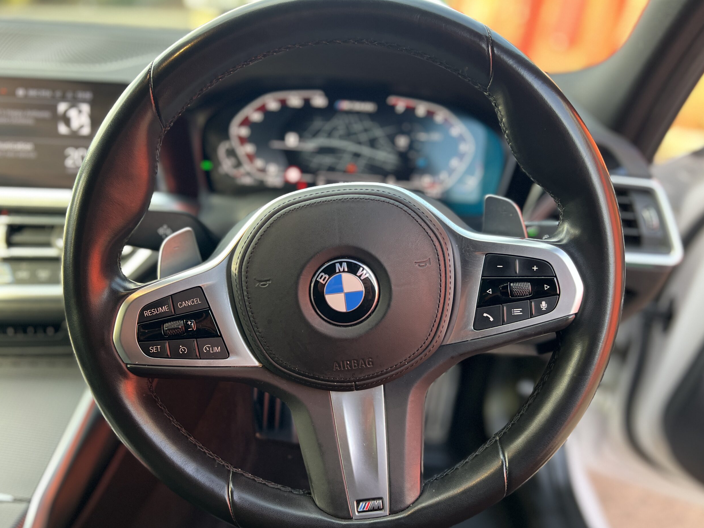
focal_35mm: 27
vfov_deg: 51.3
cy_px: 273
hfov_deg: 65.3
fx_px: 549
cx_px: 346
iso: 125
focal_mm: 5.7
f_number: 1.5
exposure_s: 1/114
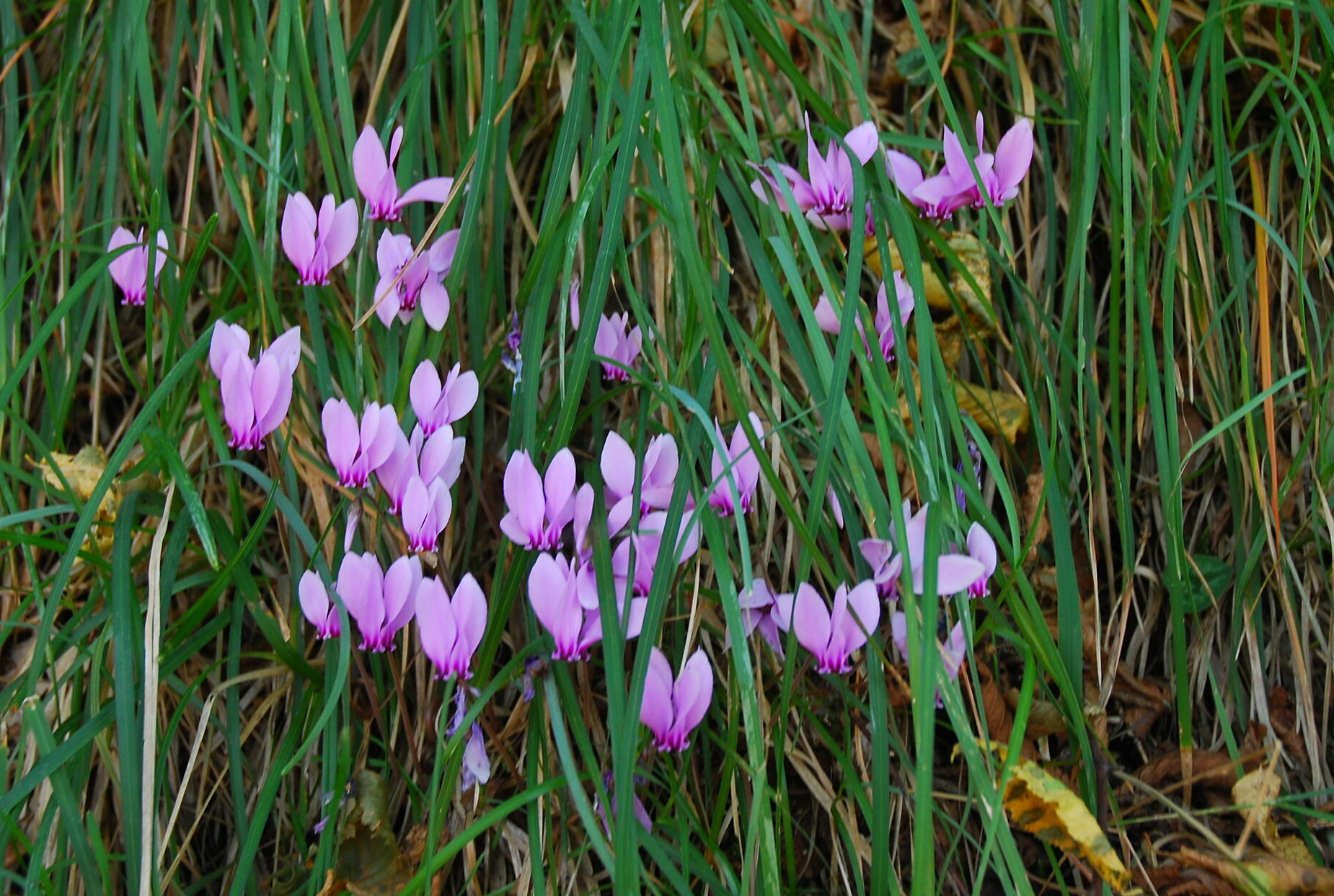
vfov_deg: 27.8
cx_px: 707
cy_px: 407
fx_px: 1806
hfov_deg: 40.5
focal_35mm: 49
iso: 200
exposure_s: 1/25
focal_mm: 25
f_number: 4.5
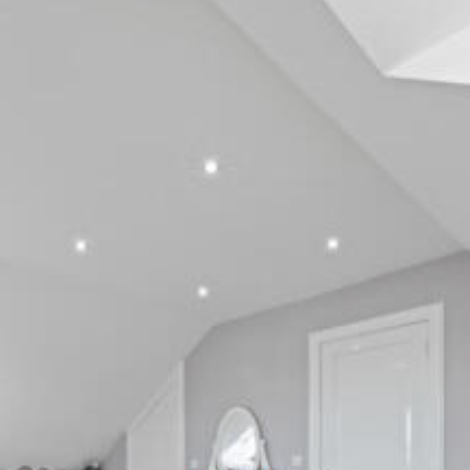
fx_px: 476
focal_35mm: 31
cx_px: 149
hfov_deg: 51.4
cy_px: 454
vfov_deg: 45.6
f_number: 18
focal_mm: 12
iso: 800
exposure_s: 1/1.67
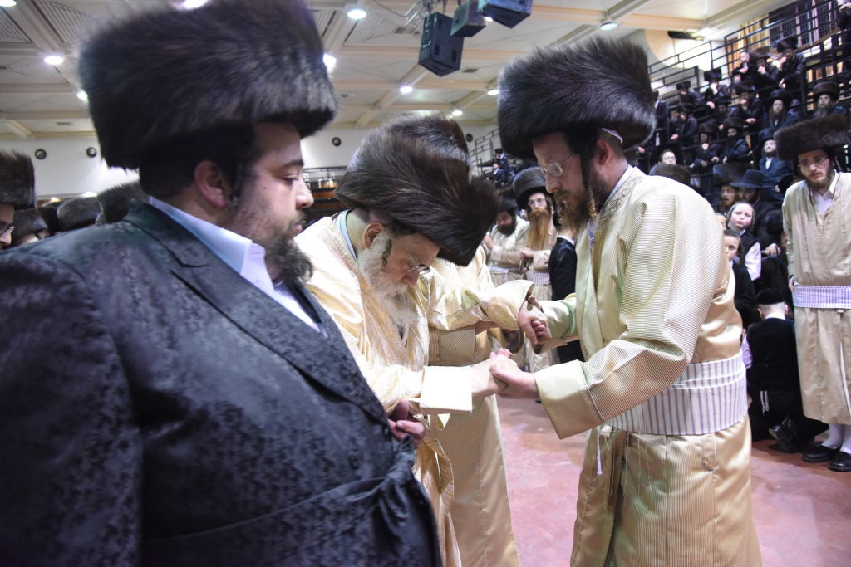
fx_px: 567
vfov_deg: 53.1
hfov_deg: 73.7
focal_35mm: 24
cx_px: 426
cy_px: 284
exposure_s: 1/80
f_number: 4.5
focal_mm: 24
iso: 4000
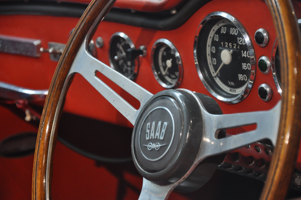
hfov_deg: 13.1
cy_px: 100
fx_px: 1315
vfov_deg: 8.7
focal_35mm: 158
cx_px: 150
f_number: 5.6
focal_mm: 105
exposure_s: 1/30
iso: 1250
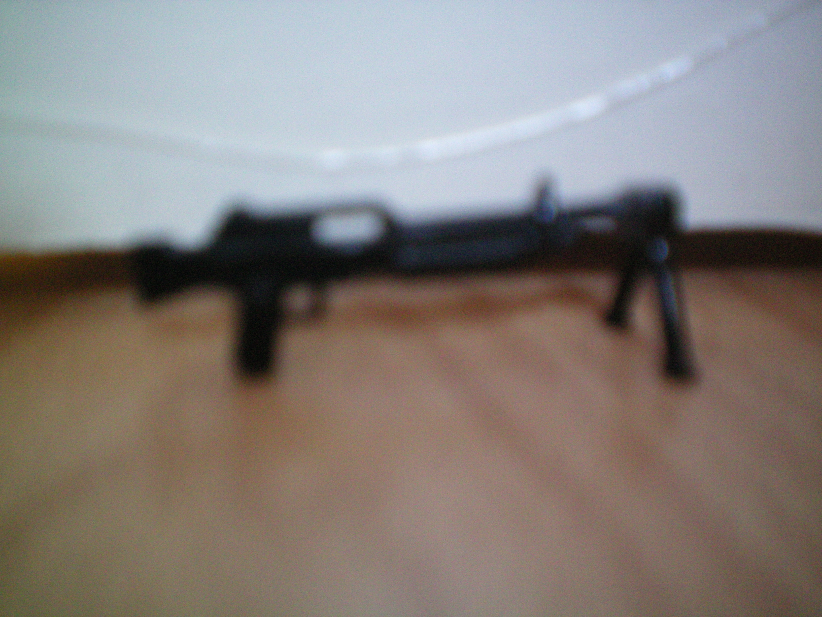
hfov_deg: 49.0
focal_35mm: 38
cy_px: 308
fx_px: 902
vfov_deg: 37.7
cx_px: 411
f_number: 3.1
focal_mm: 6.3
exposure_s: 1/2.5
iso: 400
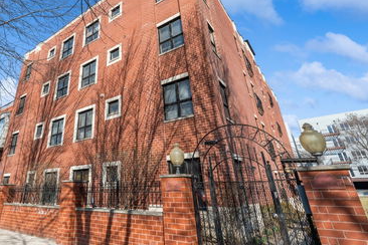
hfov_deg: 79.0
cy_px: 92
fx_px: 215
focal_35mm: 21
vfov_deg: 58.8
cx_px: 128
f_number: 8
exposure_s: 1/1000
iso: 320
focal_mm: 16
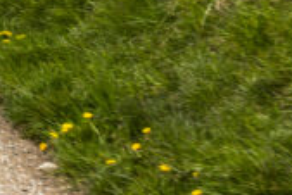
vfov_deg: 4.9
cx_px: -499
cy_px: -99
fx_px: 2257
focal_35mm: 278
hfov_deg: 6.8
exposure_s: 1/125
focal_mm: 46
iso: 100
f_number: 7.1
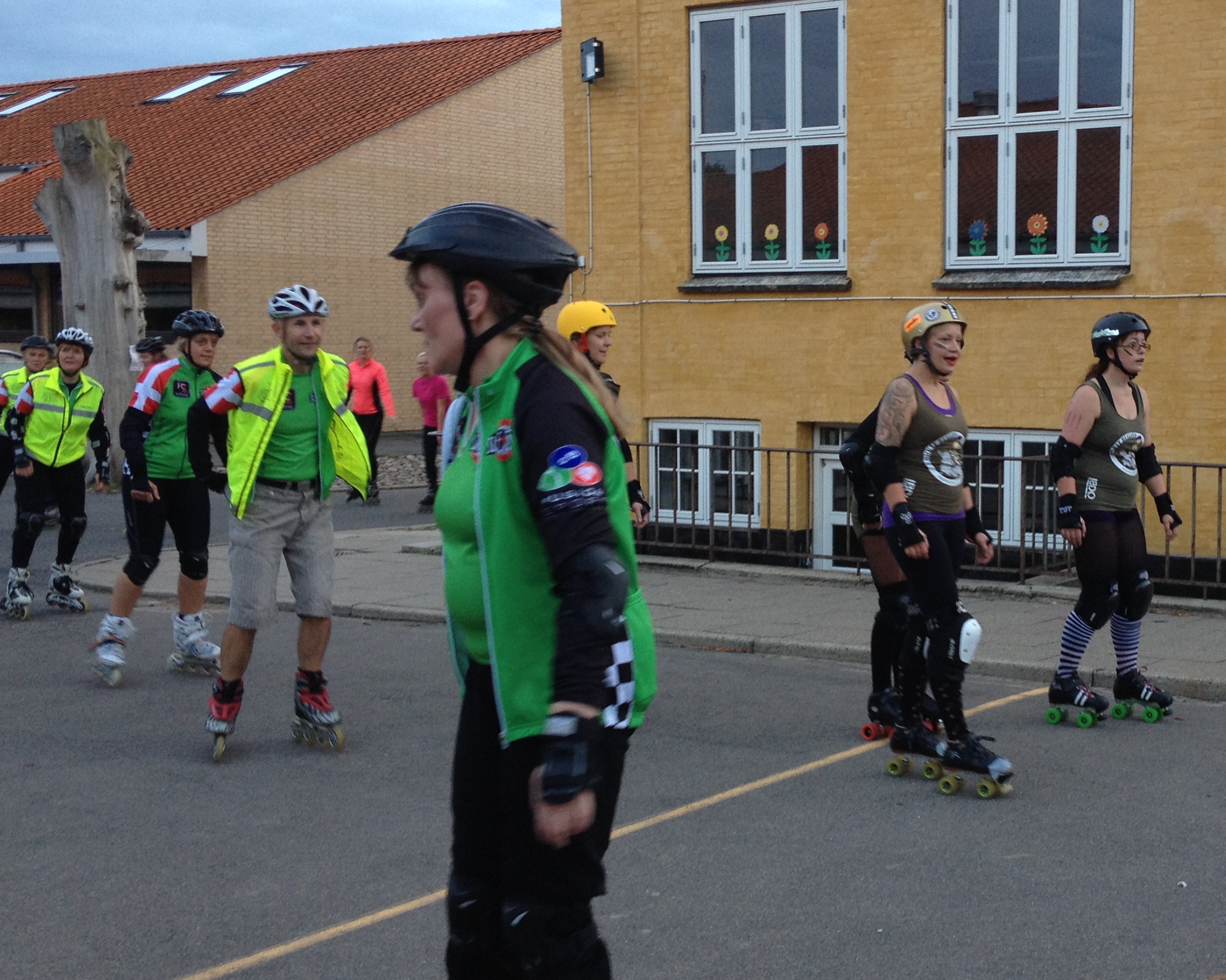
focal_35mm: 53
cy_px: 463
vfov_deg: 28.6
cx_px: 888
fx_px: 1923
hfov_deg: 34.8
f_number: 2.4
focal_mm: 4.28
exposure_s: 1/60
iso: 50
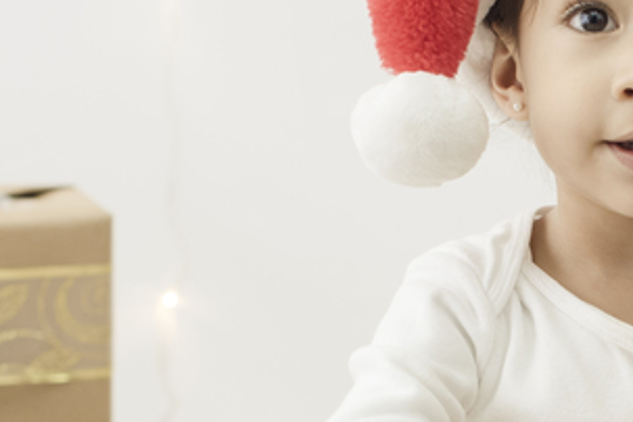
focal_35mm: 198
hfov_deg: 10.2
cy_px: 473
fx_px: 3481
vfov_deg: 6.9
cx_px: 742
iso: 800
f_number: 3.2
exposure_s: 1/100
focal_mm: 50
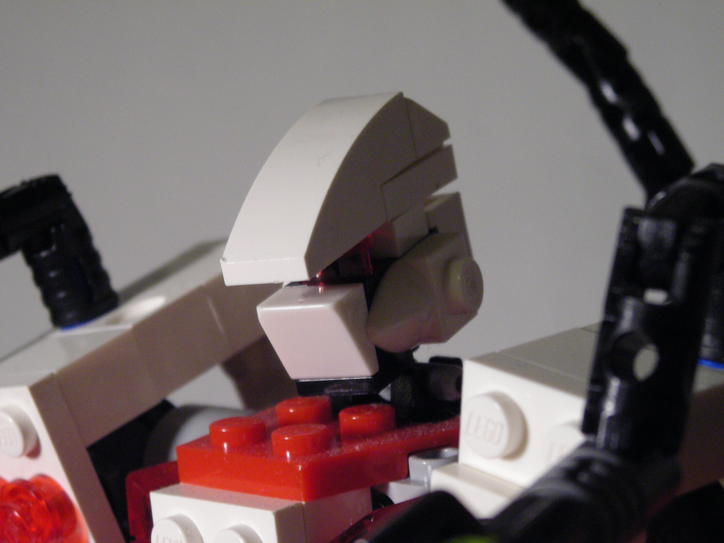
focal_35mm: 116
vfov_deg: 12.8
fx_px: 2426
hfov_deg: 17.0
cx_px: 362
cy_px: 272
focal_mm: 19.2
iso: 265
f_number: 5.3
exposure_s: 1/8
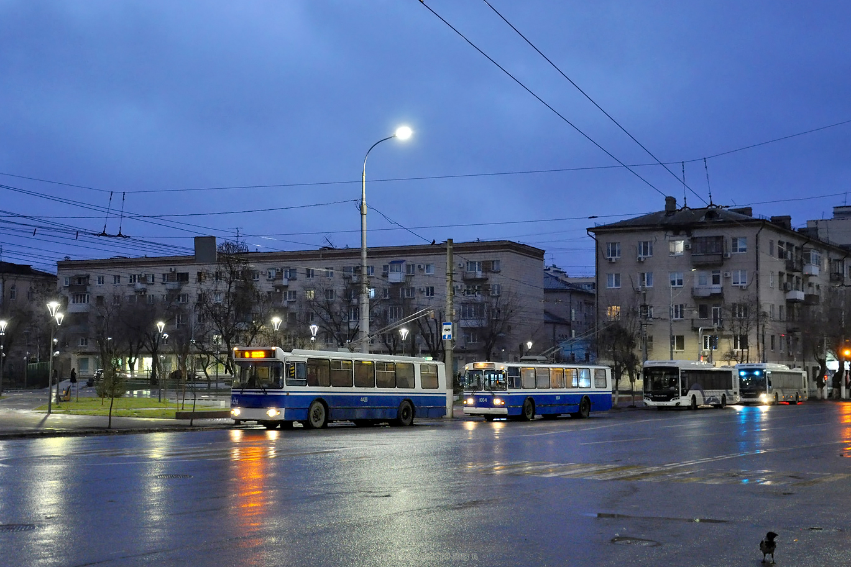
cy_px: 282
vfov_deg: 27.5
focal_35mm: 49
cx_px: 428
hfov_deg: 40.3
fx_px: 1158
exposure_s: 1/30
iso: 1600
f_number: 4.2
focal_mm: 32
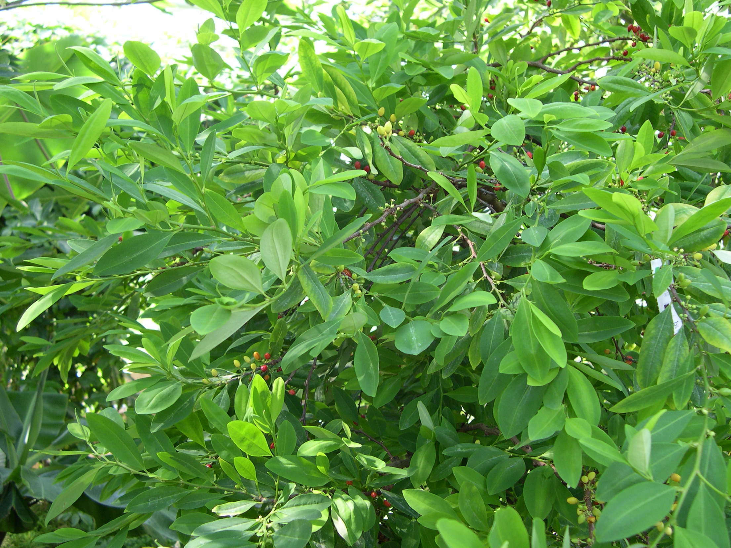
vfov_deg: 36.8
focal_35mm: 39
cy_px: 267
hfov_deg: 47.9
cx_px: 370
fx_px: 823
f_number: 2.8
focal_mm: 8
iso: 100
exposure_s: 1/36
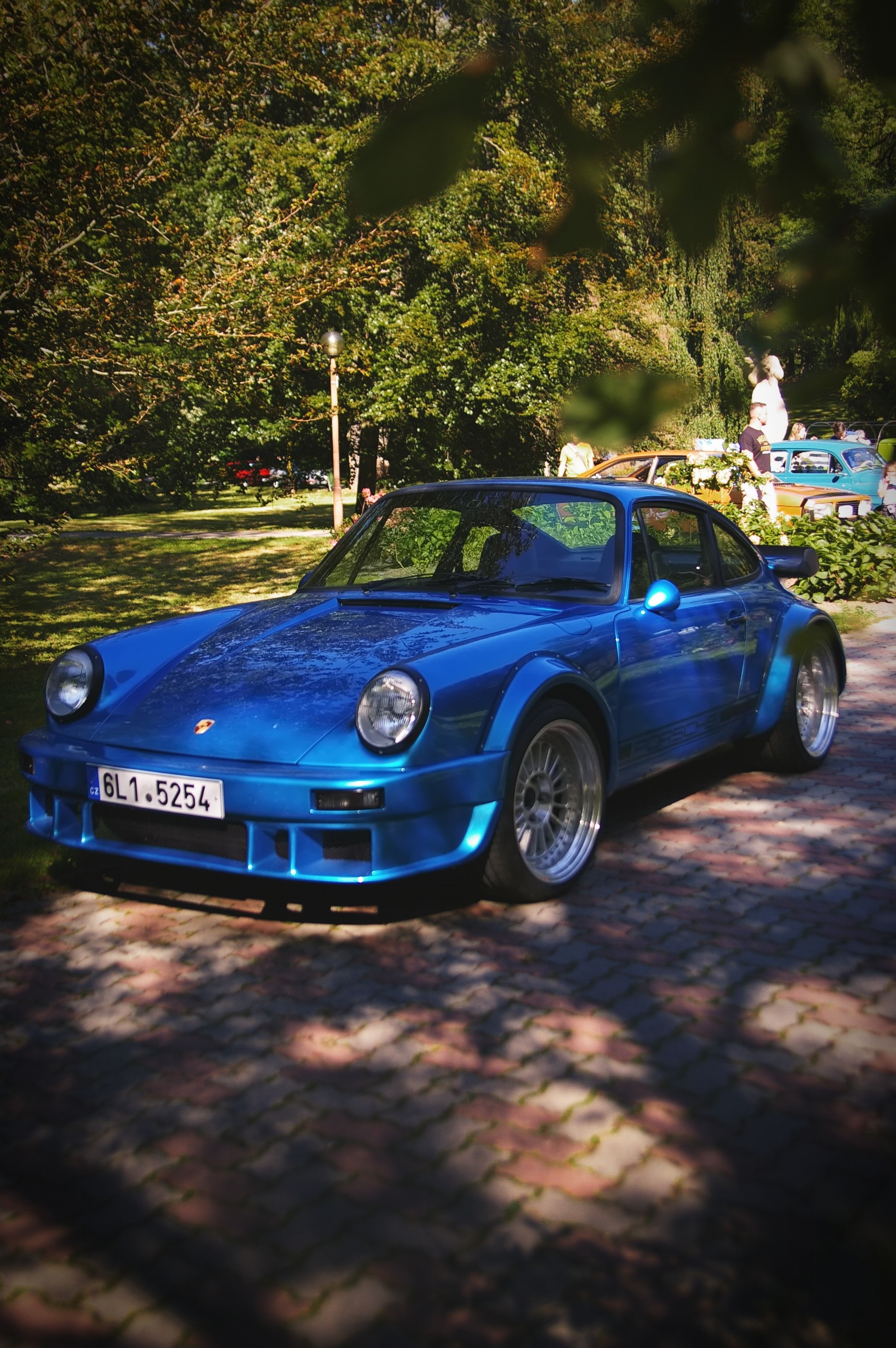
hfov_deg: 31.8
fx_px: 1571
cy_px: 674
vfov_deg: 46.4
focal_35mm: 42
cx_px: 448
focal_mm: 28
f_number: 2.8
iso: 200
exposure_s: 1/750
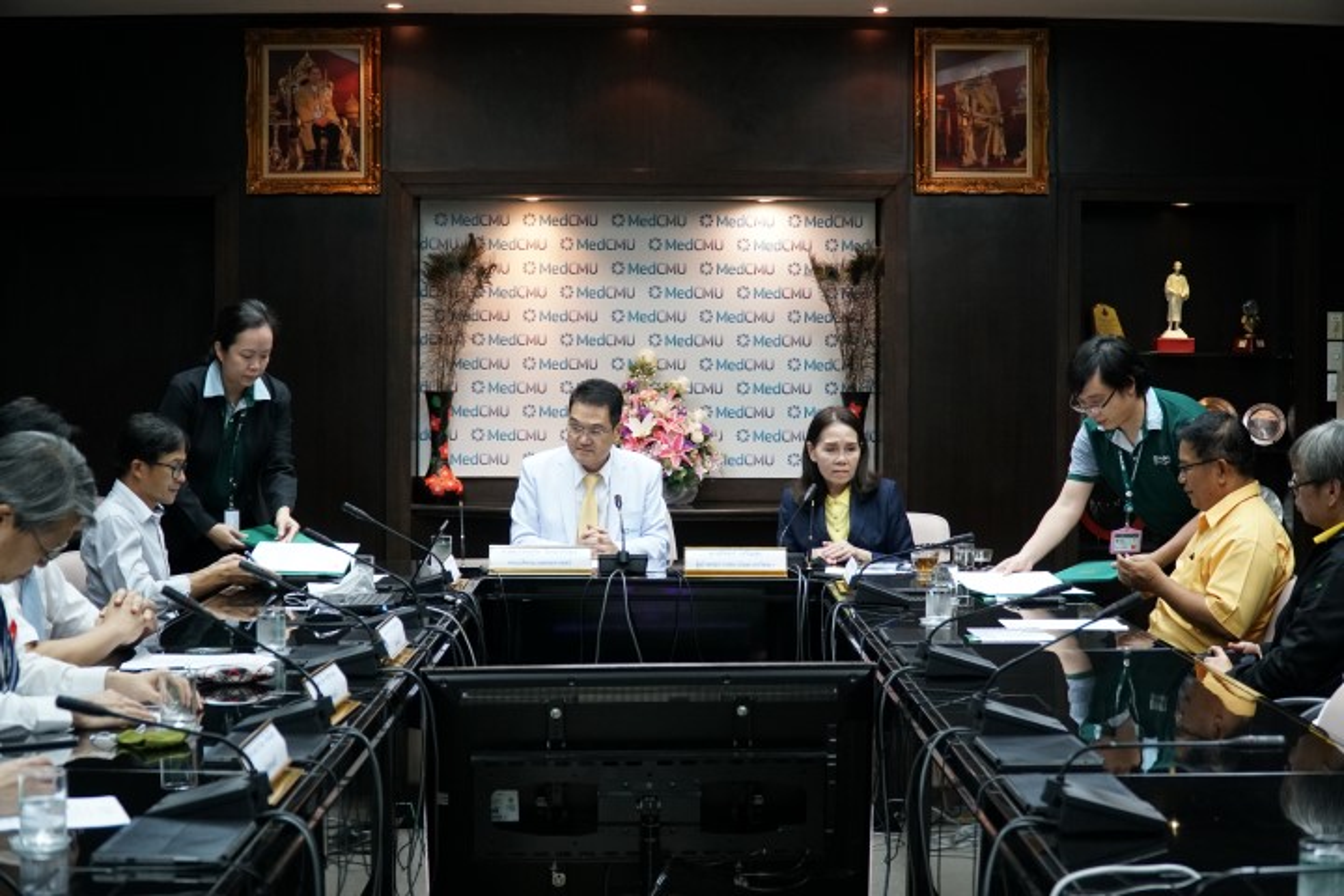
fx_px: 2128
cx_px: 672
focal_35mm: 57
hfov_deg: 35.1
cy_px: 448
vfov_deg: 23.8
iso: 1600
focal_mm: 38
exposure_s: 1/100
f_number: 4
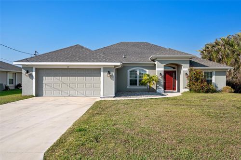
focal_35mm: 30
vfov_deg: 43.5
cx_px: 120
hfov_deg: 62.0
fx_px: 201
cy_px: 80
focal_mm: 30
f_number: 8
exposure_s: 1/800
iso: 200
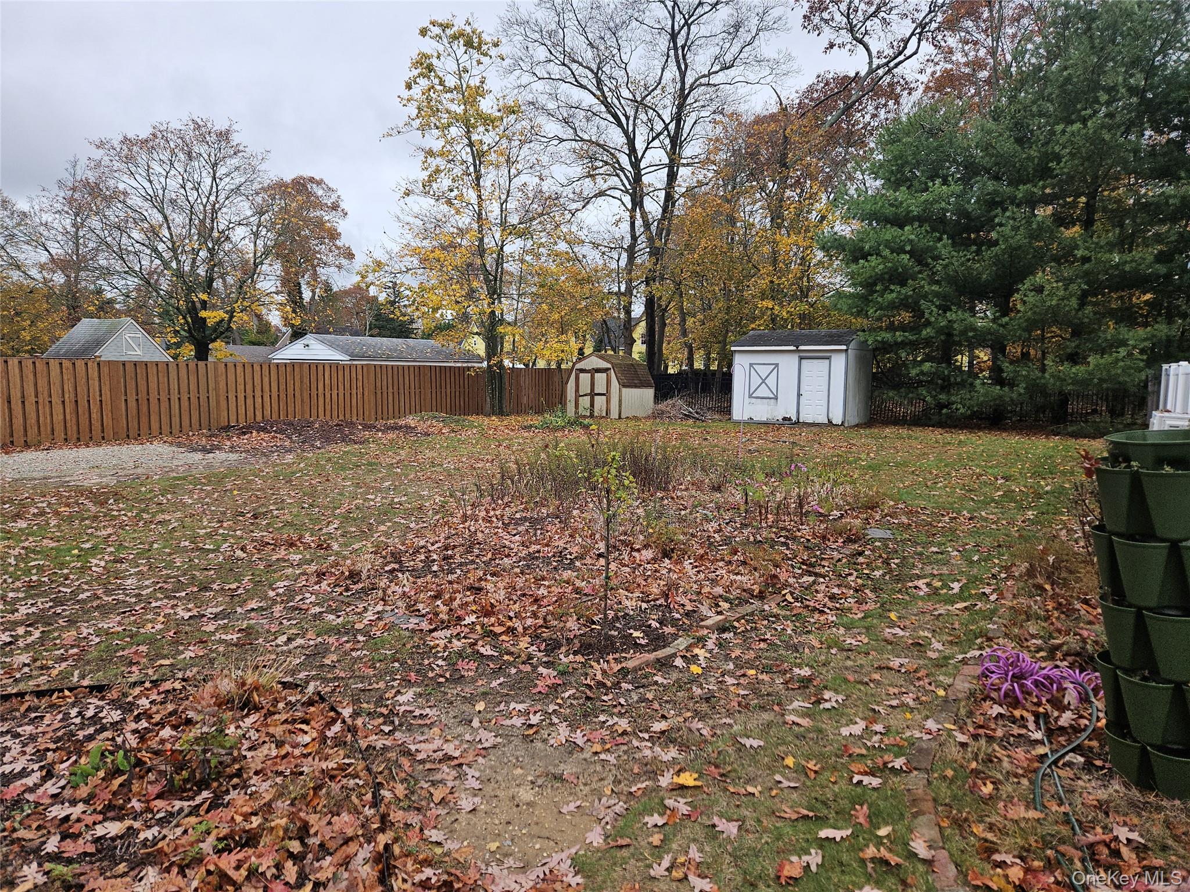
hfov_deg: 73.9
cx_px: 595
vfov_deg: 58.9
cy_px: 446
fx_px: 791
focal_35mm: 23
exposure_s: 1/120
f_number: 1.8
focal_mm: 5.4
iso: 40
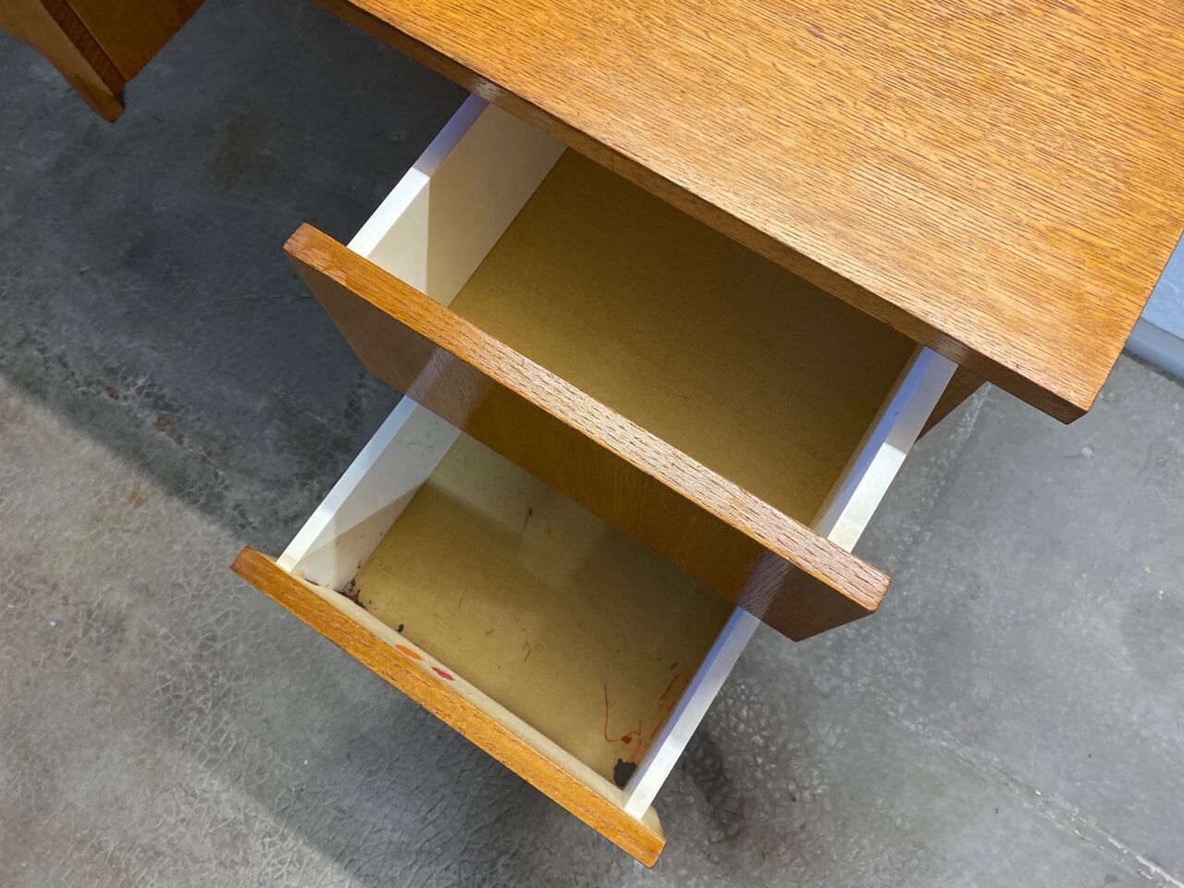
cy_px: 444
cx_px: 592
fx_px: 889
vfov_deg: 53.1
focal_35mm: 26
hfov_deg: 67.3
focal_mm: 4.25
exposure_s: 1/50
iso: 320
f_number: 1.8
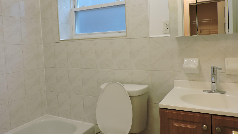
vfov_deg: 37.6
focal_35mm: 31
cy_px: 50
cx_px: 120
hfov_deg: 62.6
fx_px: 196
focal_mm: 5
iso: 140
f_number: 3.1
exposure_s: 1/30
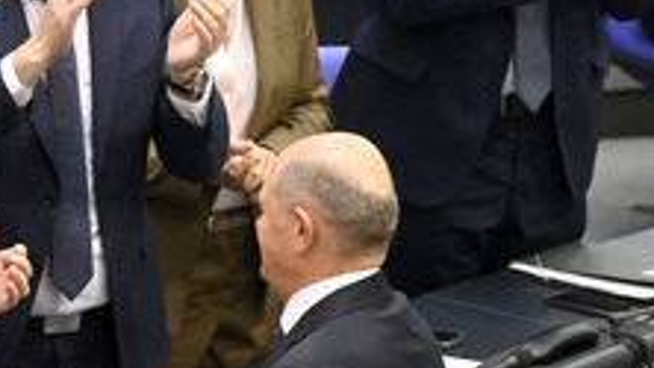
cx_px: 34
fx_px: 9211
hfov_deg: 4.1
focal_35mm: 531
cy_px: 241
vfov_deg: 2.3
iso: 10000
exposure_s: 1/400
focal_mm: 250
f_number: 5.6
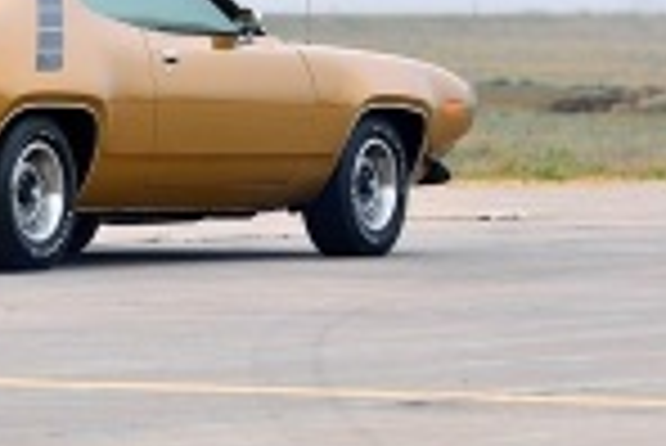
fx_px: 7277
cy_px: 7
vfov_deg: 3.5
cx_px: 36
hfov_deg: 5.2
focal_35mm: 393
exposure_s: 1/160
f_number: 5.6
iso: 200
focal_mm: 145
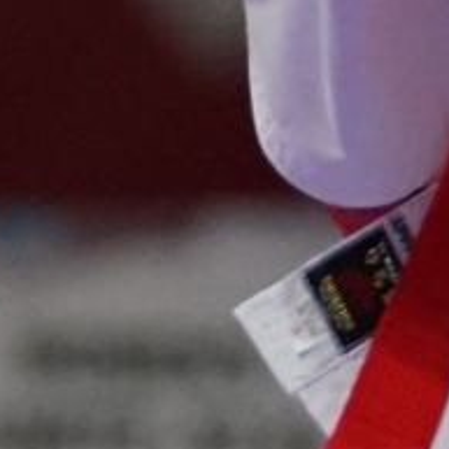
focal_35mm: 2783
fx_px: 40840
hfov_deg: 0.6
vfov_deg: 0.6
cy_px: -744
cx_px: -575
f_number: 4
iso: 2500
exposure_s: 1/1000
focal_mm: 234
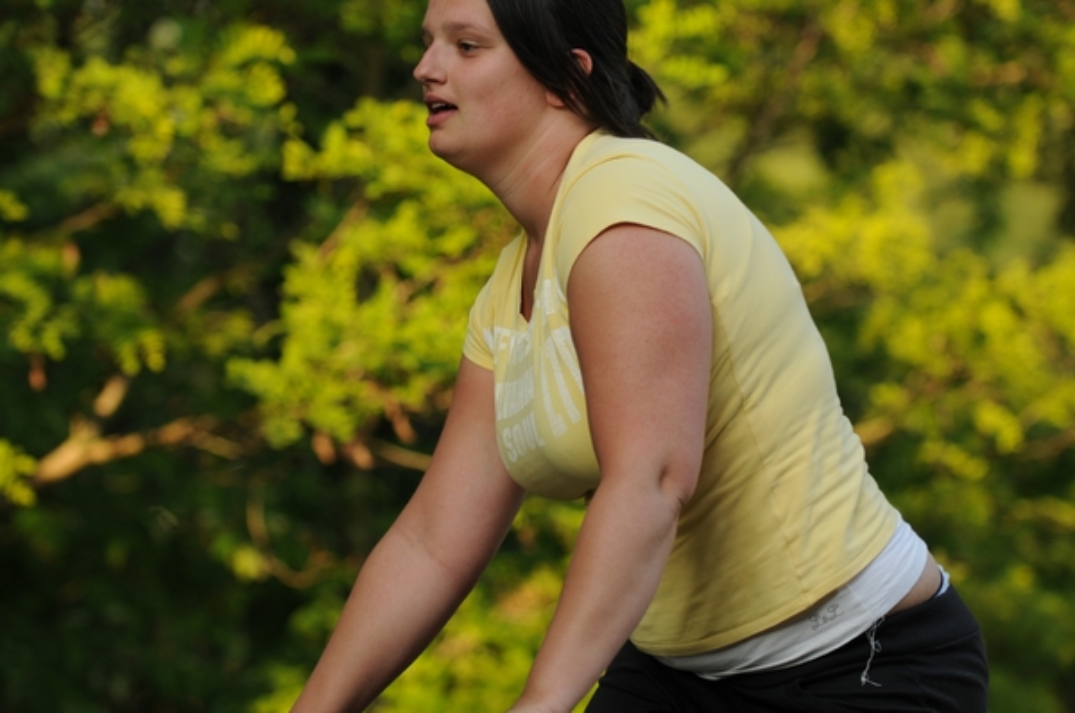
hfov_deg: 12.5
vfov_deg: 8.3
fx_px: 4919
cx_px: 538
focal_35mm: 165
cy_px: 356
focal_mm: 110
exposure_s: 1/800
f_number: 2.8
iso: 200
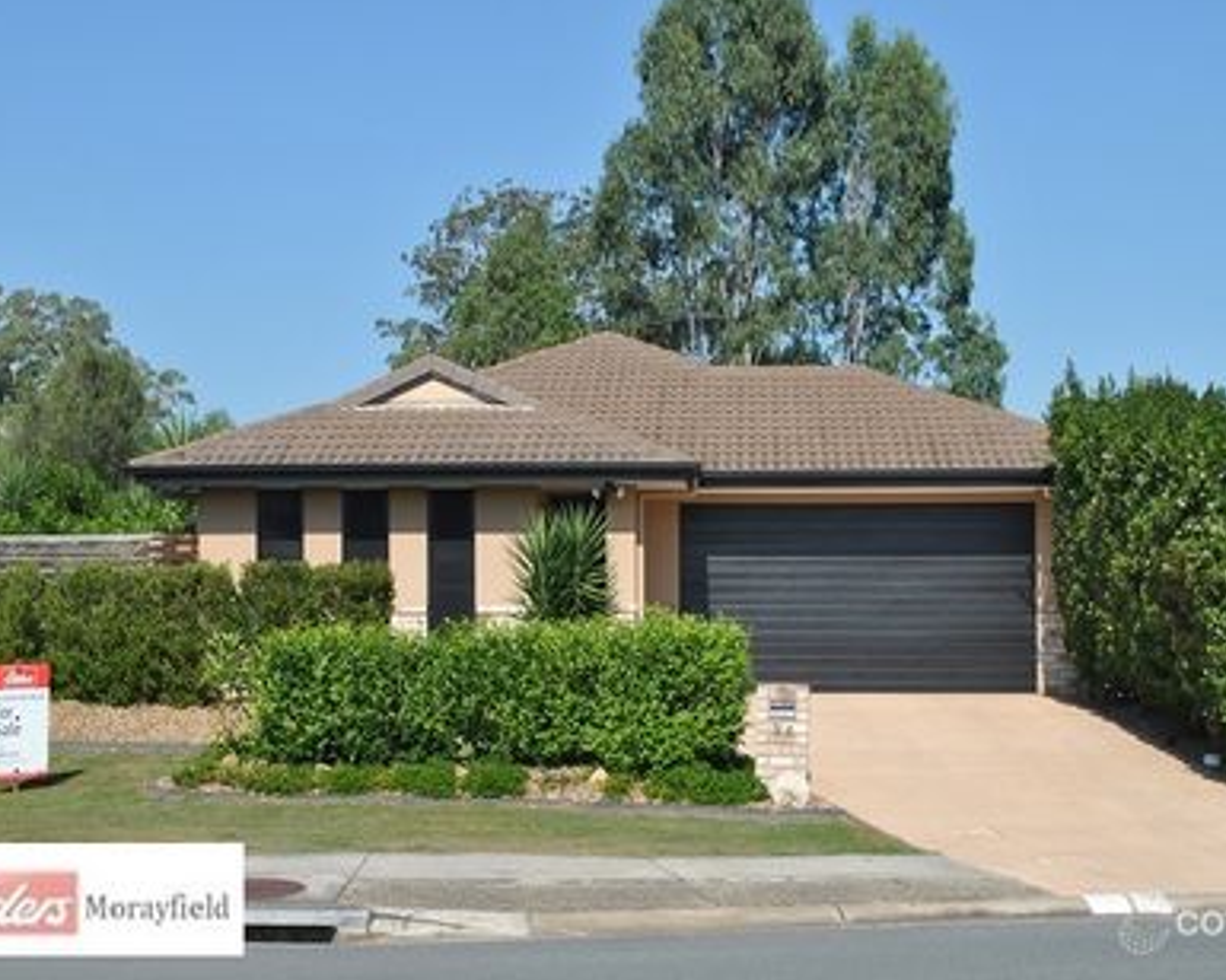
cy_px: 488
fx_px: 1996
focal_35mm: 55
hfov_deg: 34.1
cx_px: 627
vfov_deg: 27.6
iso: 100
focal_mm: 32
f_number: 8
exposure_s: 1/250
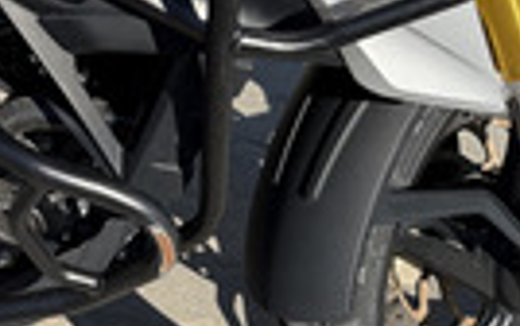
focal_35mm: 87
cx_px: -177
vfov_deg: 14.2
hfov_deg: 21.3
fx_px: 1234
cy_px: -149
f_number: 1.78
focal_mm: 6.76
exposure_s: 1/3759
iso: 100
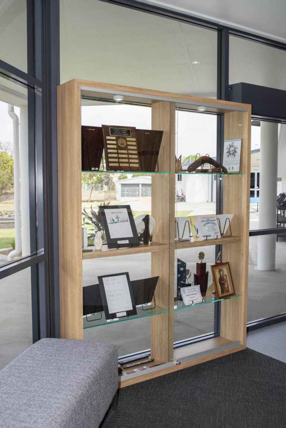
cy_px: 214
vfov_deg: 54.4
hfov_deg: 37.9
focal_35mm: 35
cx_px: 143
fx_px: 417
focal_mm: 35
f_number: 5
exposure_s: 1/80
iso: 100
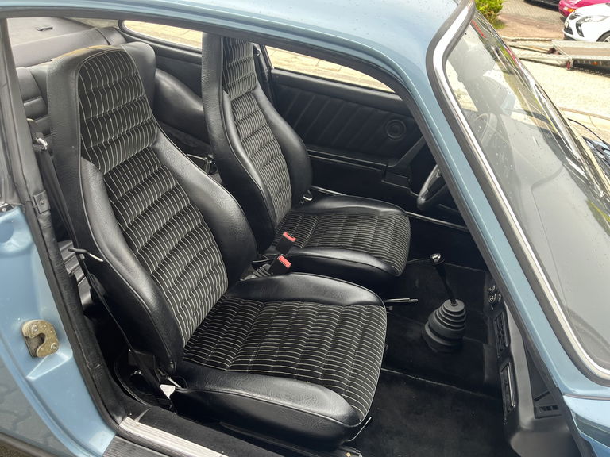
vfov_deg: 53.1
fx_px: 458
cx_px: 305
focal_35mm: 26
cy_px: 228
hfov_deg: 67.3
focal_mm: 5.1
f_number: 1.6
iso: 40
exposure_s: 1/257
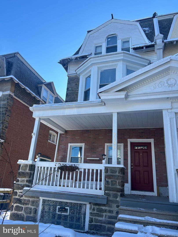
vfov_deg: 67.3
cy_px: 118
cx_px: 89
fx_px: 178
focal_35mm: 26
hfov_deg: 53.1
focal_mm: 5.7
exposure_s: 1/1869
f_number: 1.5
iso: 50
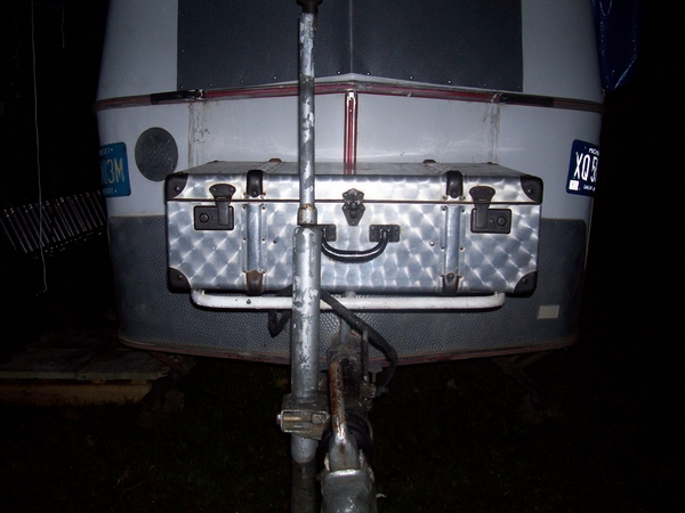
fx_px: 673
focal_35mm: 34
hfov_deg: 54.0
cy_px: 256
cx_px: 342
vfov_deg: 41.8
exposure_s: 1/112
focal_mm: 5.6
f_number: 2.7
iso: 140
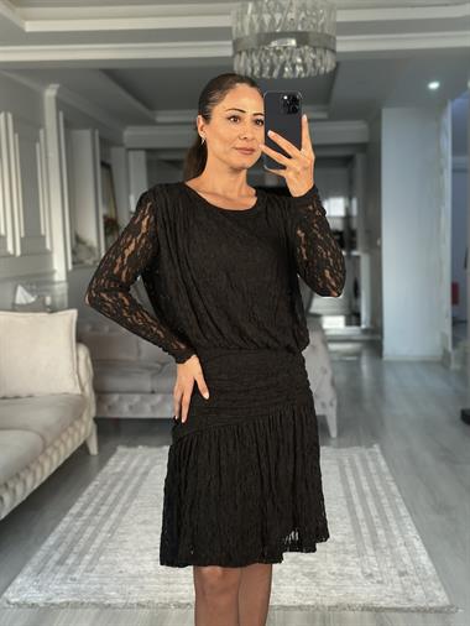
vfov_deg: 39.6
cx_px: 235
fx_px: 868
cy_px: 313
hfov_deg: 30.3
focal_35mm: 48
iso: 250
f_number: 1.78
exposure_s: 1/60
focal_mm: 6.86
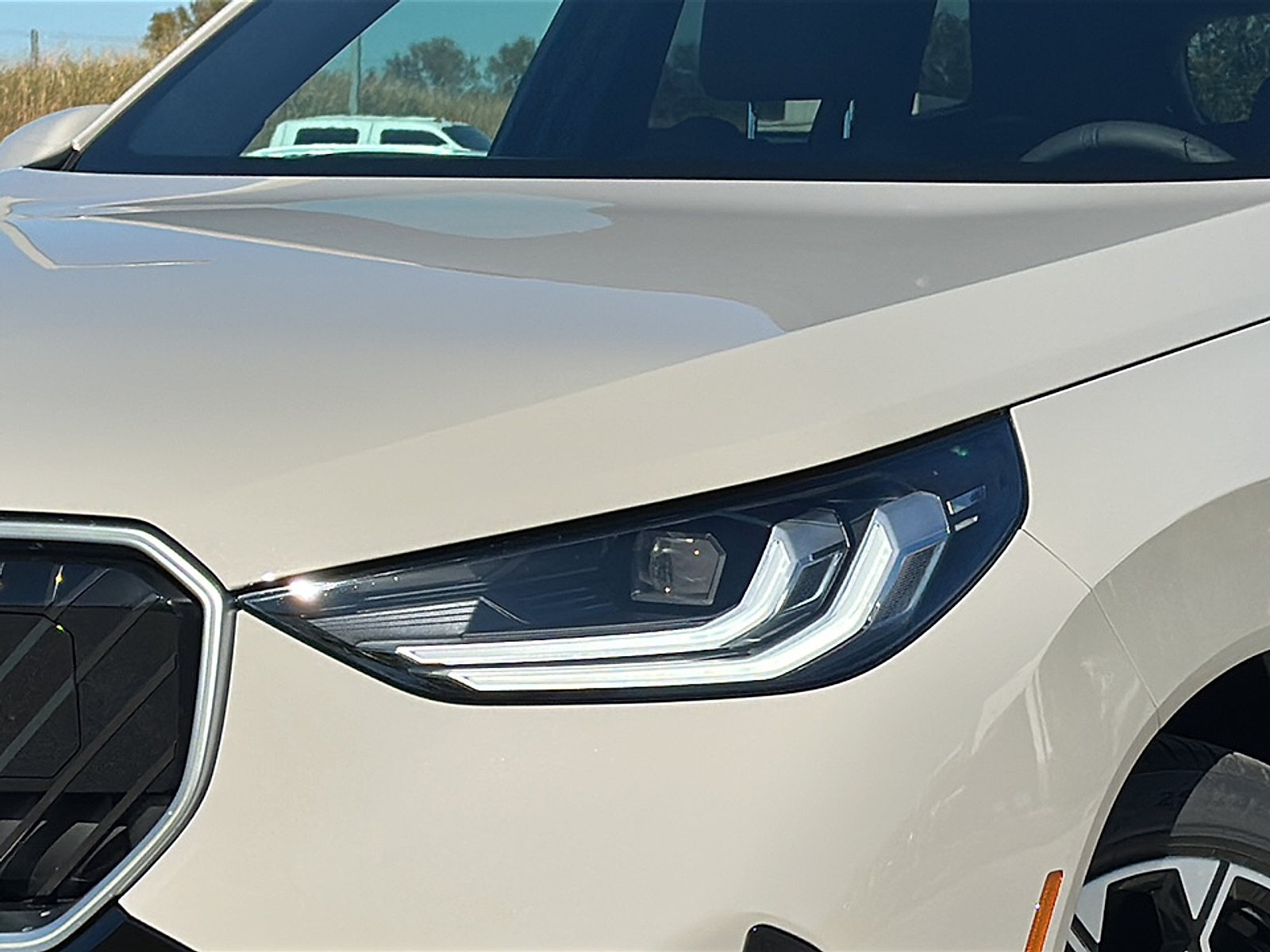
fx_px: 3669
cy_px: 476
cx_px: 635
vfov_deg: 14.8
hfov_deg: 19.6
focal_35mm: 100
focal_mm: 6.86
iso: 64
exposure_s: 1/6711
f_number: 1.78
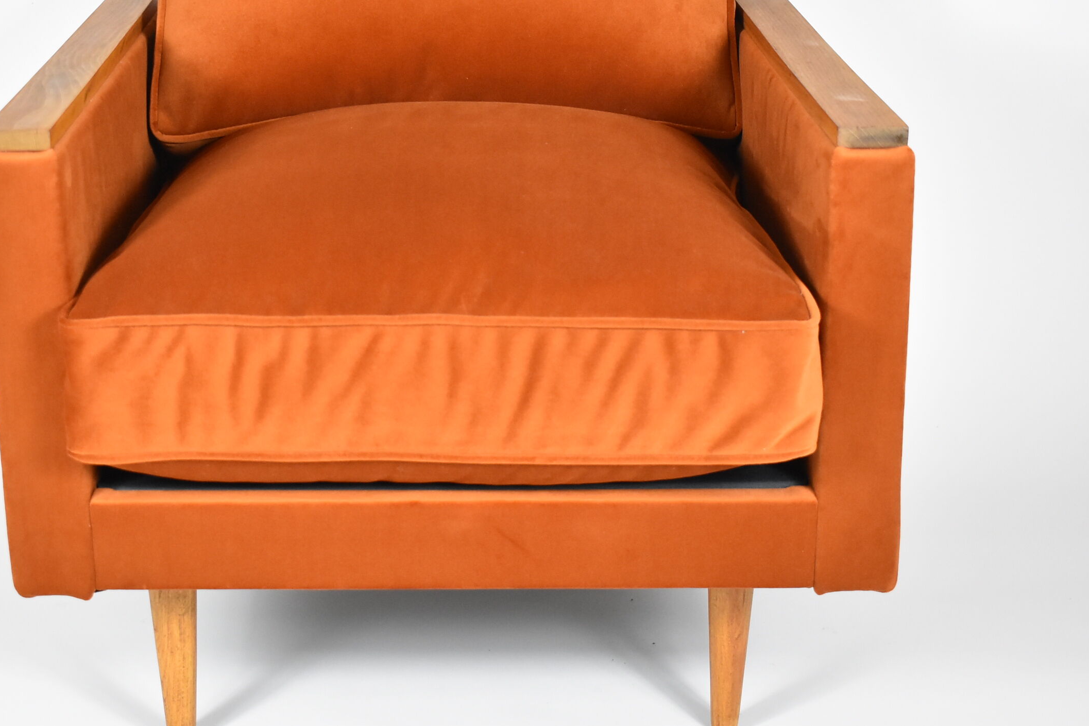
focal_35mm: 68
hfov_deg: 29.6
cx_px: 427
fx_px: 2057
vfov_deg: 20.0
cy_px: 251
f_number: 4.5
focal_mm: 32
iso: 2200
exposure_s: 1/125
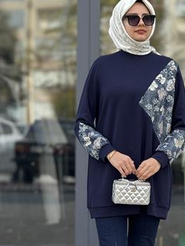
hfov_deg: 7.7
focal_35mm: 192
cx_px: 118
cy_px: 184
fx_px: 1367
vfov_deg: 10.3
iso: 64
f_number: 2.8
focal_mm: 15.66
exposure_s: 1/215
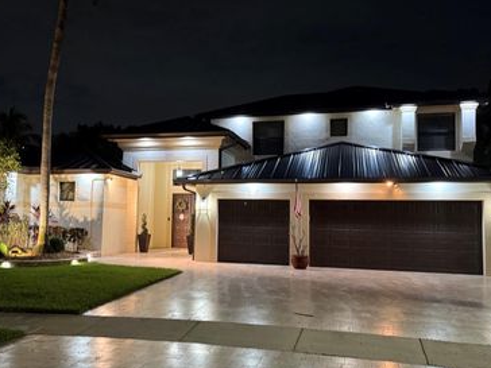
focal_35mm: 33
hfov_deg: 55.2
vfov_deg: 42.9
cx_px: 212
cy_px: 185
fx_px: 468
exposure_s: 1/40
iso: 640
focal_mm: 6.76
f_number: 1.78
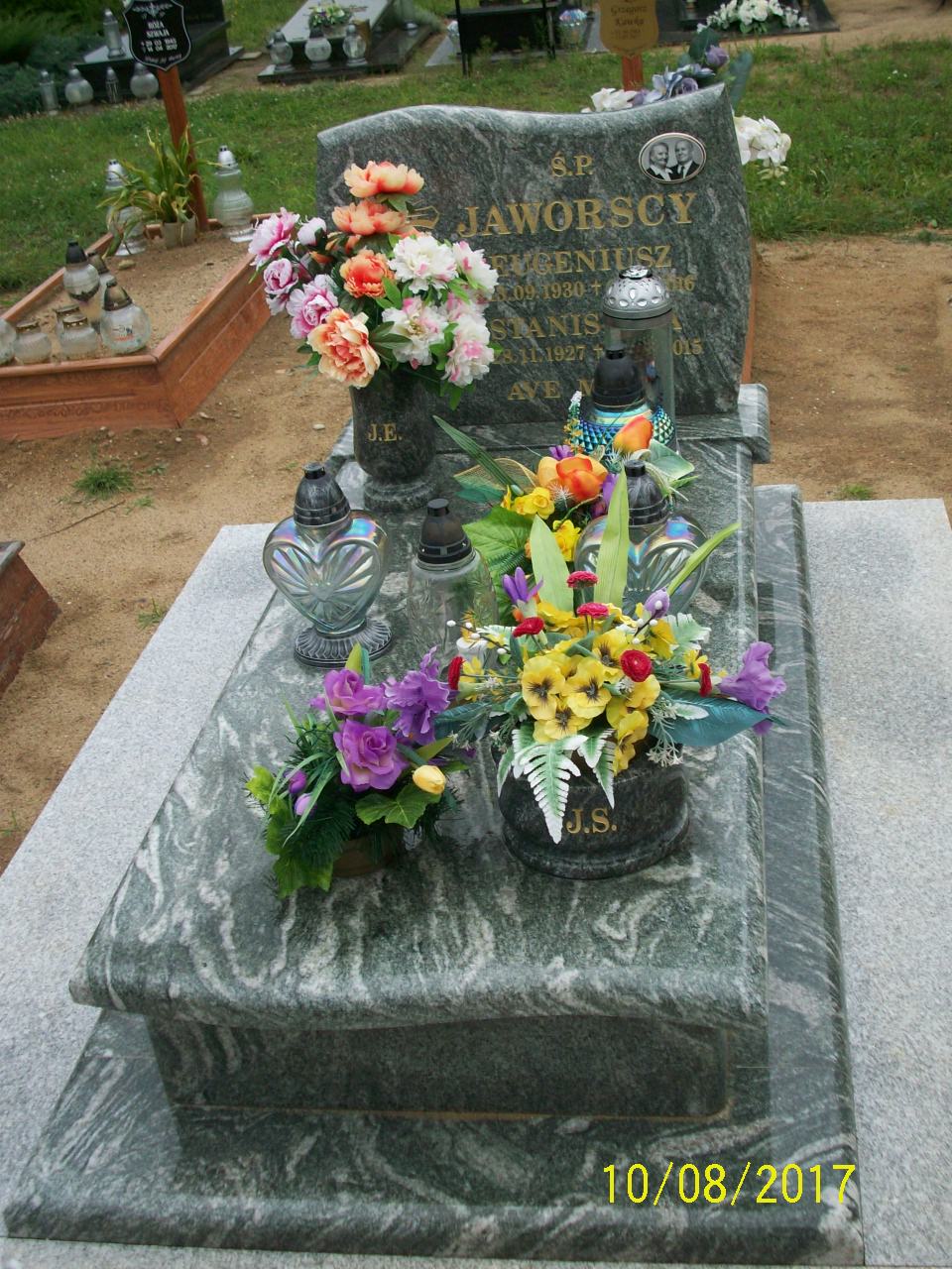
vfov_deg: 41.2
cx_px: 476
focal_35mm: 46
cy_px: 634
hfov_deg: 31.5
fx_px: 1687
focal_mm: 7.6
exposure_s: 1/225
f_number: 6.3
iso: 80
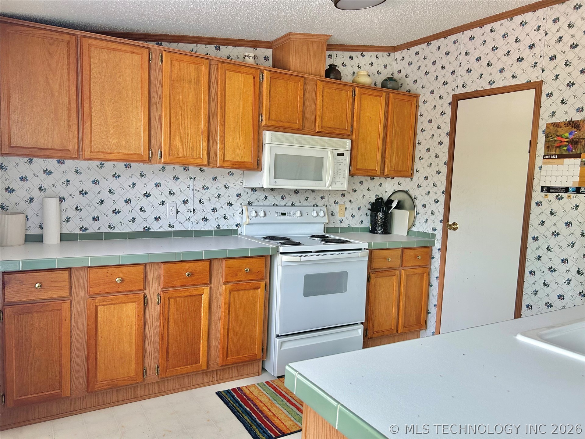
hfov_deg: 67.3
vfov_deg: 53.1
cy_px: 220
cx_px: 292
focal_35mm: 26
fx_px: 439
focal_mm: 5.7
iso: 100
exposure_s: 1/121
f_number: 1.5
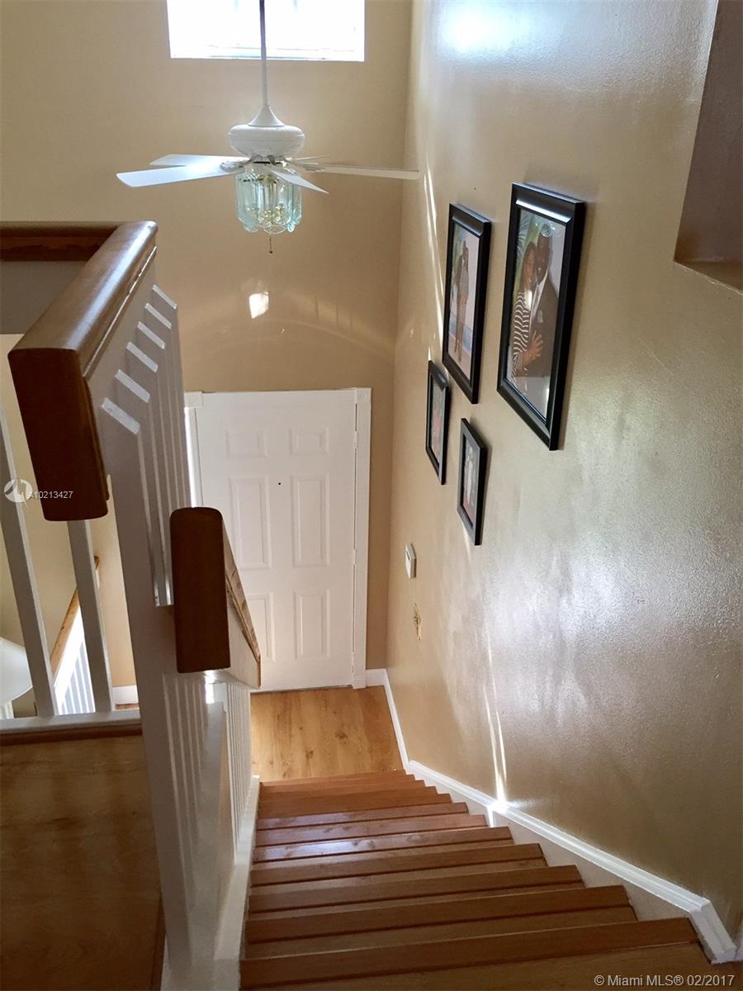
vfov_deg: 61.7
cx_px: 372
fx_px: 830
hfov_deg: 48.2
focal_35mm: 29
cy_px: 496
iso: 100
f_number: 2.2
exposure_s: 1/30
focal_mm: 4.15
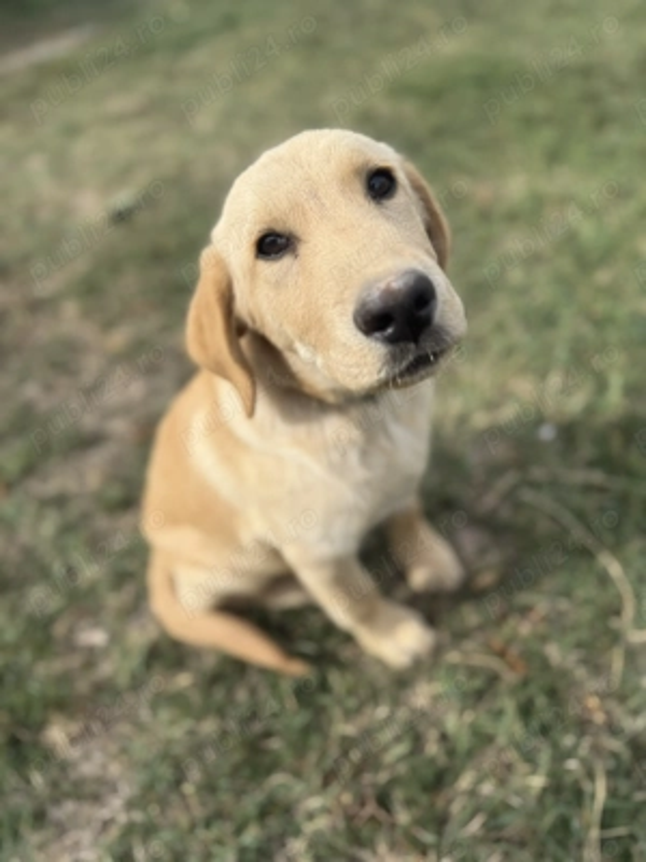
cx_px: 323
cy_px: 431
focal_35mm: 24
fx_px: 597
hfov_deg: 56.8
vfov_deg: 71.6
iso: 80
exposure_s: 1/3145
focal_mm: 6.76
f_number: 1.78
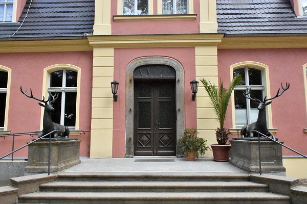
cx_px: 154
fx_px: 230
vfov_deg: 47.9
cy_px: 102
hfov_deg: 67.4
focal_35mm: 27
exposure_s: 1/5000
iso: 16000
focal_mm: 18
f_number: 14
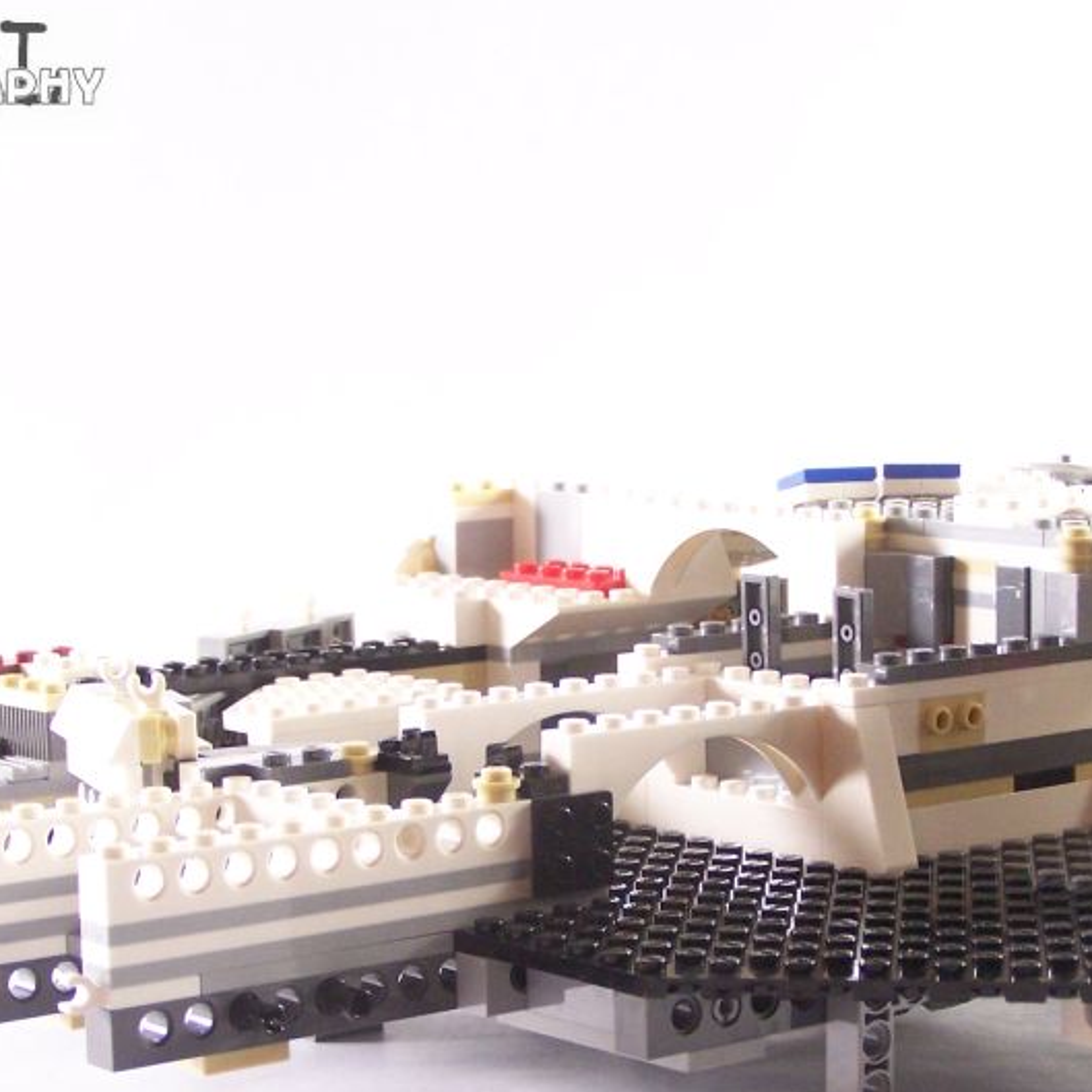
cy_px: 770
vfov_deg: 17.2
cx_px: 741
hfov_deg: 17.2
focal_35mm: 101
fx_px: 3605
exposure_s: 1/20
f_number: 3.1
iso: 200
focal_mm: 9.8
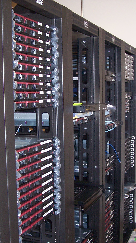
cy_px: 122
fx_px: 321
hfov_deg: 23.9
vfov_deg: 41.3
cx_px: 63
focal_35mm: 50
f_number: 2.7
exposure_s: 1/60
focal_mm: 5.6
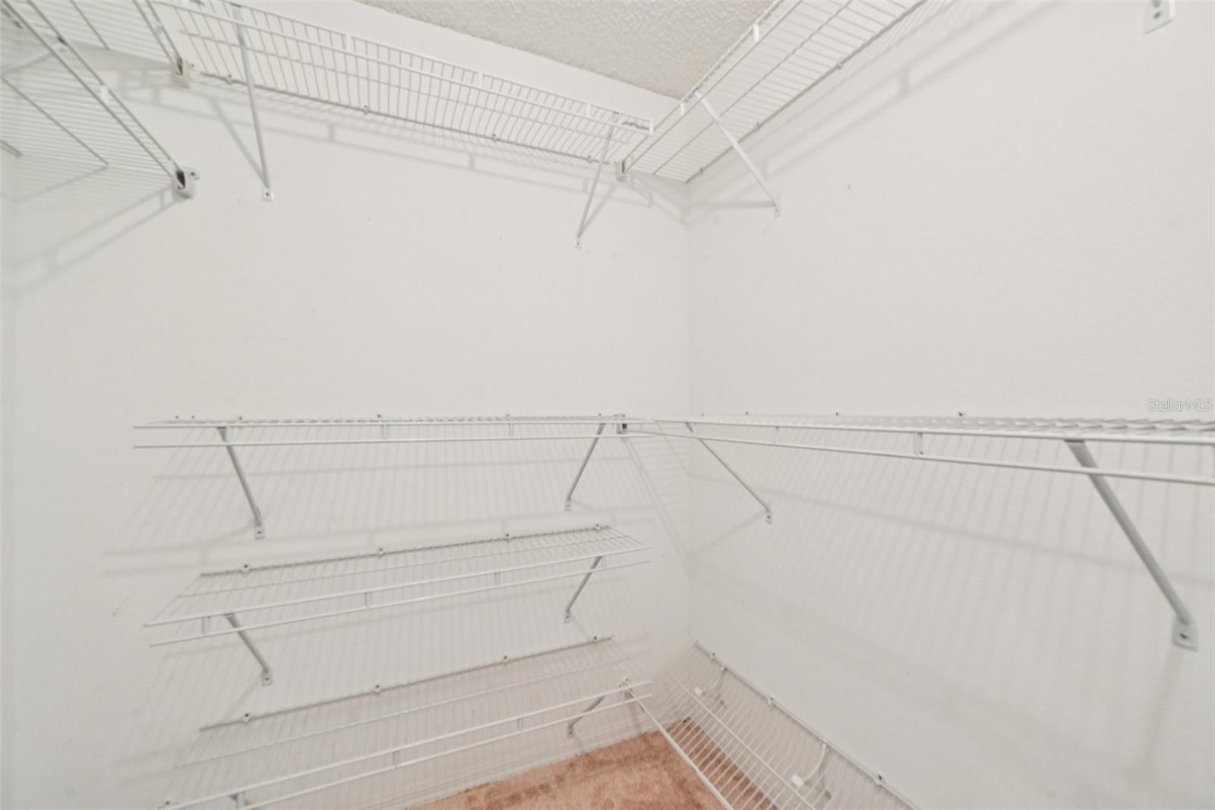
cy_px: 405
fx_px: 472
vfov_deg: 81.2
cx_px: 608
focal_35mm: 14
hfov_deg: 104.3
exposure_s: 1/6
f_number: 8
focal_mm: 14
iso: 400
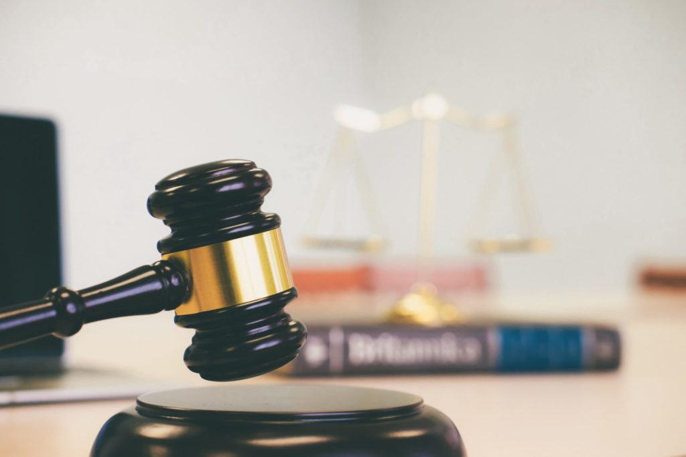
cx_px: 343
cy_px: 228
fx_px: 1010
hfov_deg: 37.5
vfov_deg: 25.5
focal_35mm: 53
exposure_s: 1/180
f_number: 4
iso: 250
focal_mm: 35
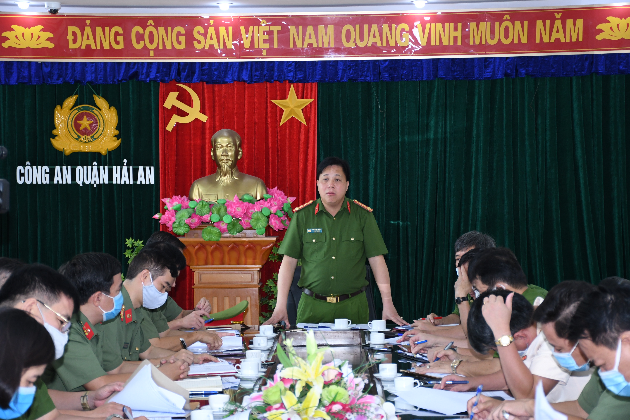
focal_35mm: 84
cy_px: 210
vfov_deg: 16.3
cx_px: 315
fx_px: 1470
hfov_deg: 24.2
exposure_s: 1/200
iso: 1000
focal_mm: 56
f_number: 4.8
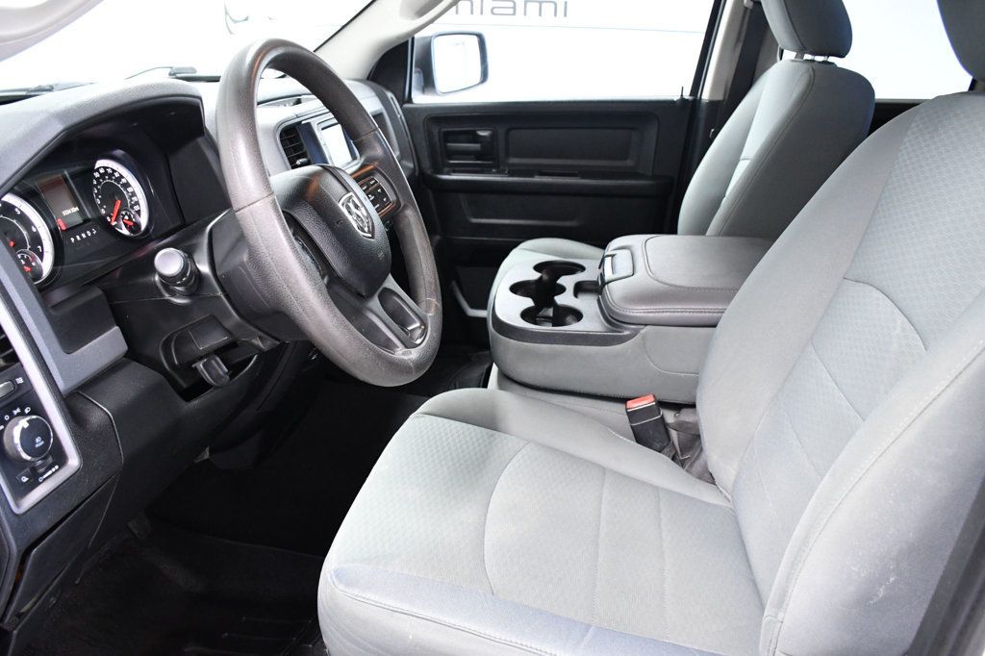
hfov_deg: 67.4
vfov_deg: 47.9
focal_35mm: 27
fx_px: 738
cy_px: 328
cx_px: 492
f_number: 4.5
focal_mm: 18
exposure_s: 1/80
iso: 2500
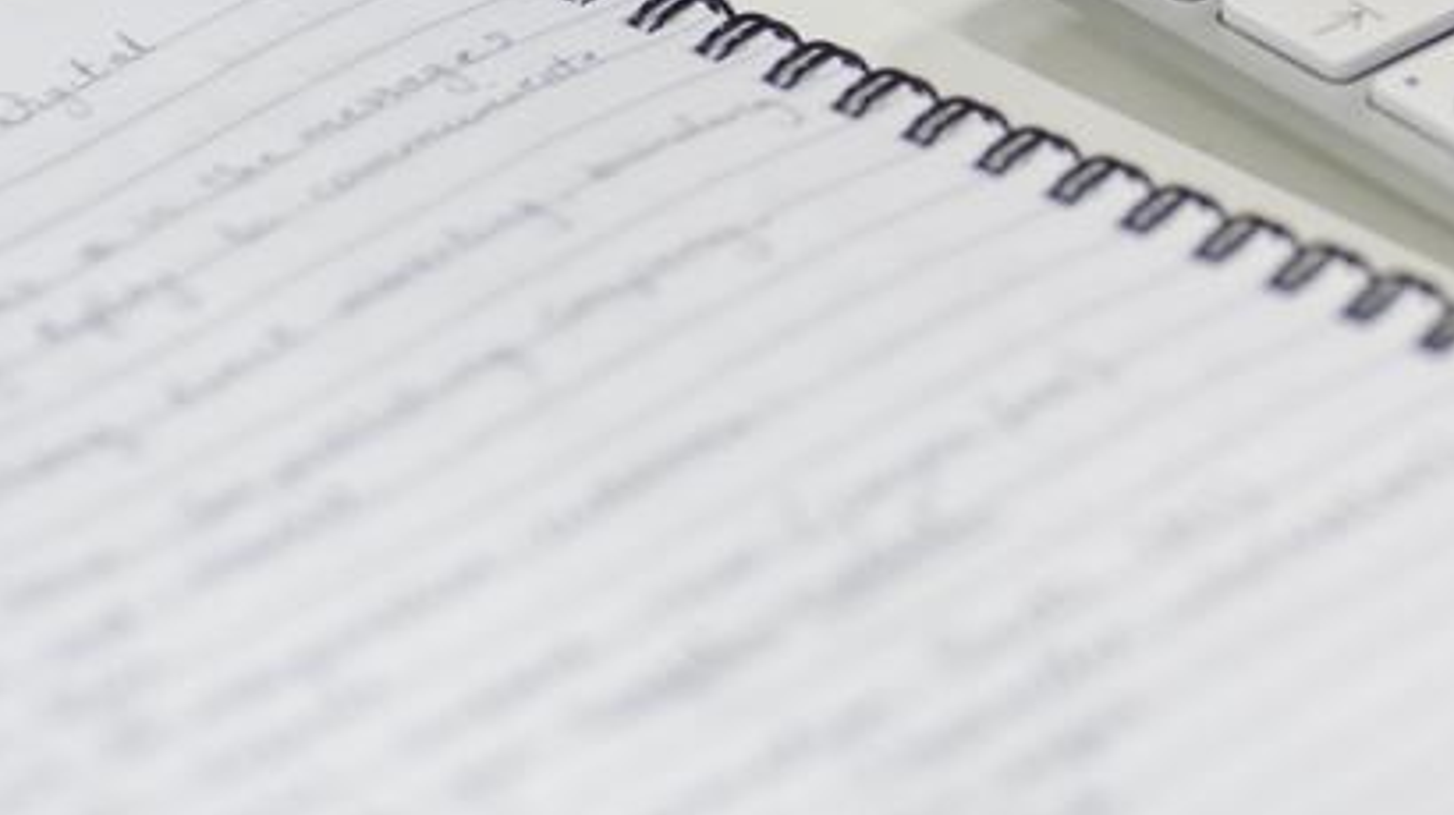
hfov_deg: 6.6
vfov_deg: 3.7
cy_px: -517
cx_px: 1794
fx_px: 12561
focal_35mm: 326
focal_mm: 85
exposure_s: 1/80
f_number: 2.5
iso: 250
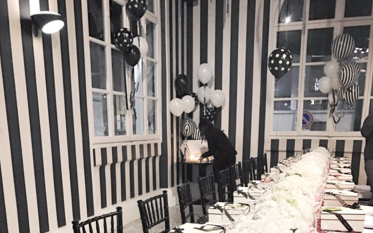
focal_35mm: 40
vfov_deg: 29.9
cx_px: 185
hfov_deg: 49.3
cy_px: 231
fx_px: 407
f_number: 1.8
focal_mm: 3.99
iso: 100
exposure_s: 1/6
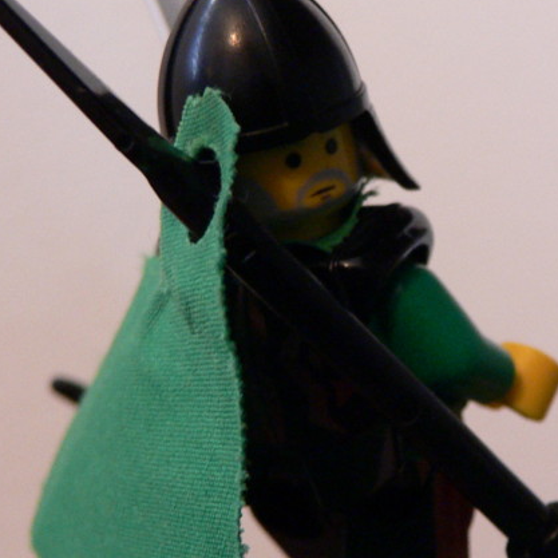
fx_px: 1423
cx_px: 438
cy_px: 392
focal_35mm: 78
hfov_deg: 21.9
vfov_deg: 22.1
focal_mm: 6
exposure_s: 1/10
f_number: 2.8
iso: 200
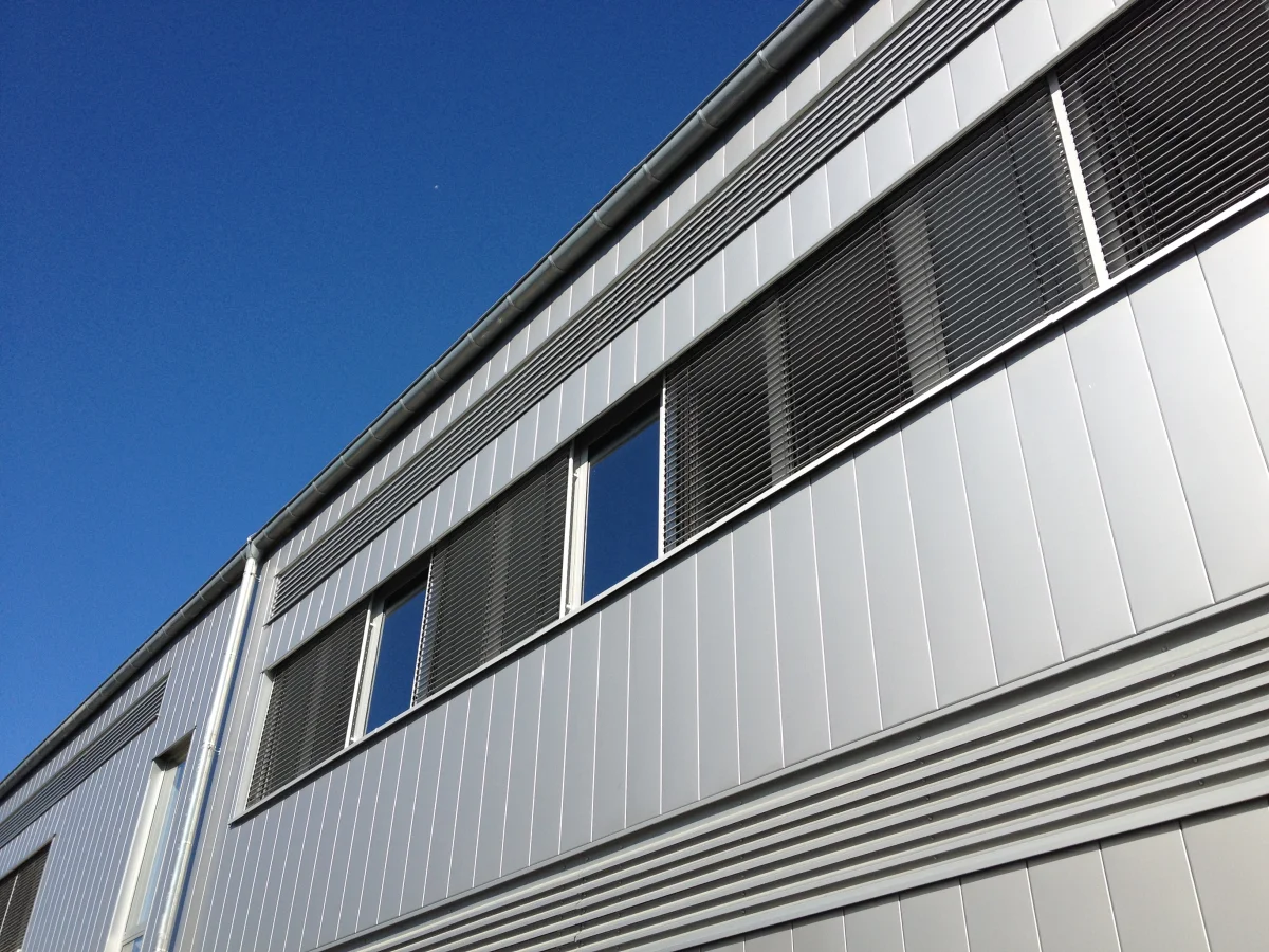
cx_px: 634
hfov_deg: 52.6
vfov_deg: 40.7
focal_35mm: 35
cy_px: 476
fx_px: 1283
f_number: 2.4
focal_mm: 4.28
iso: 64
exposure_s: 1/1493
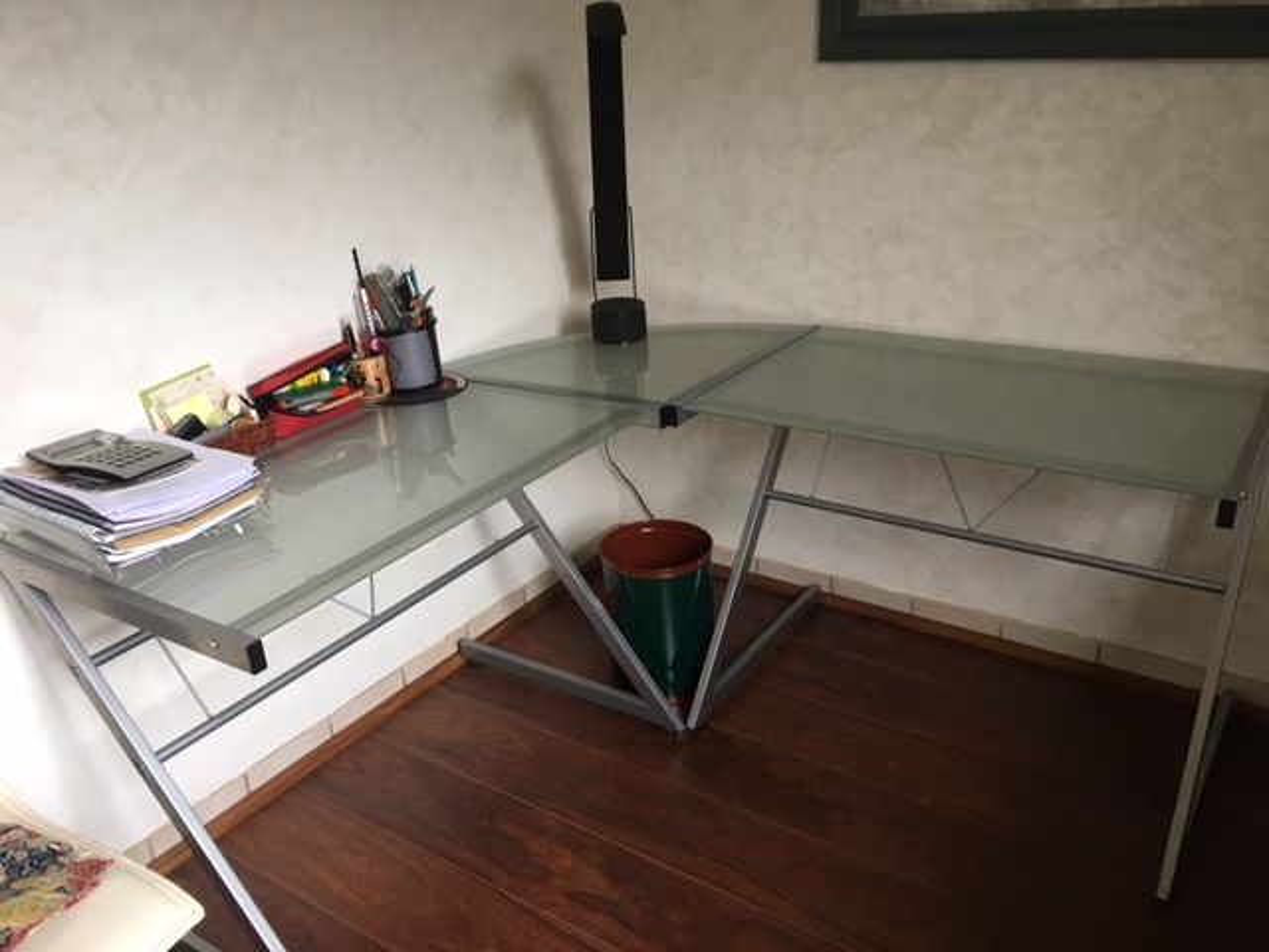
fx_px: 1063
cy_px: 476
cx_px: 634
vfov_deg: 48.2
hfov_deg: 61.7
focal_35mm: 29
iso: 80
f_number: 2.2
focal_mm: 4.15
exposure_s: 1/33
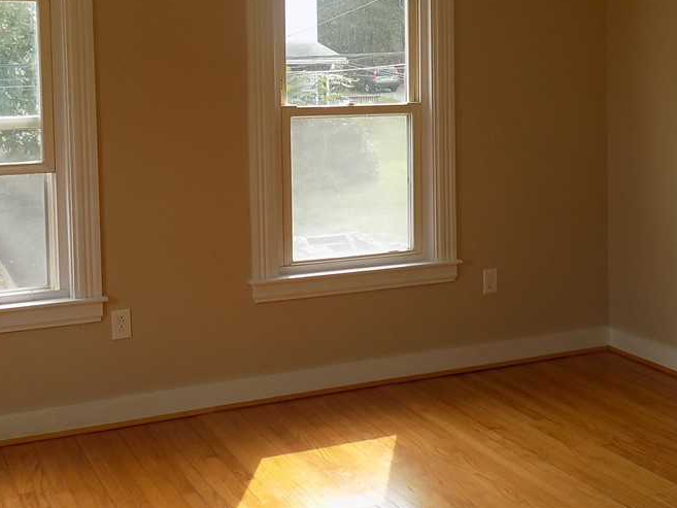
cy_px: 142
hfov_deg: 36.0
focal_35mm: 53
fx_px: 1037
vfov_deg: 27.2
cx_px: 406
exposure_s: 1/100
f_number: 3.4
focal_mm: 6.1
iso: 80
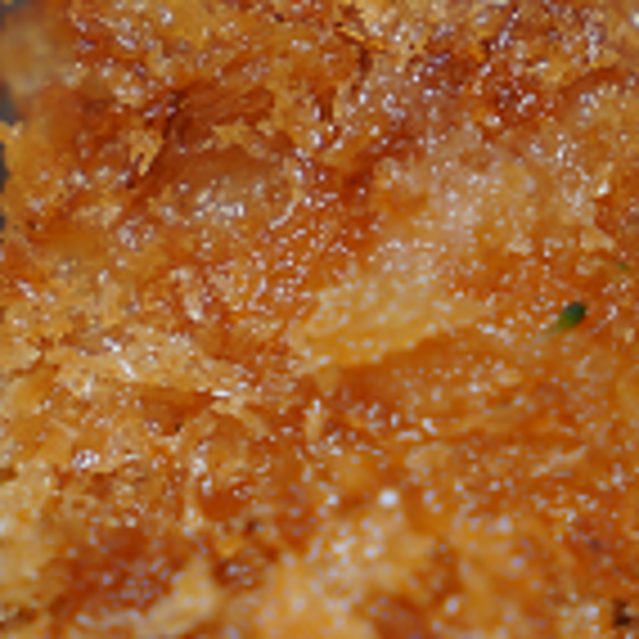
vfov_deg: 3.6
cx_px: 576
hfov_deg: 3.6
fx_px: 10192
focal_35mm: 488
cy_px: -104
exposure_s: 1/80
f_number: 4
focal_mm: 68
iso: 160
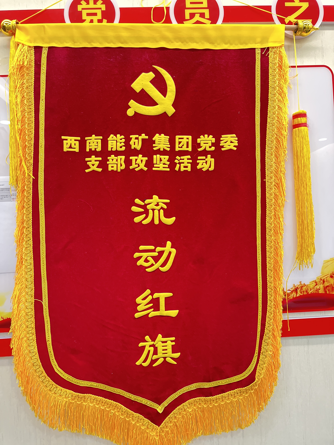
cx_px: 167
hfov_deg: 53.1
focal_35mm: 26
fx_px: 334
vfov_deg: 67.3
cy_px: 222
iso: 640
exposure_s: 1/25
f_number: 1.6
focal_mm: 5.1
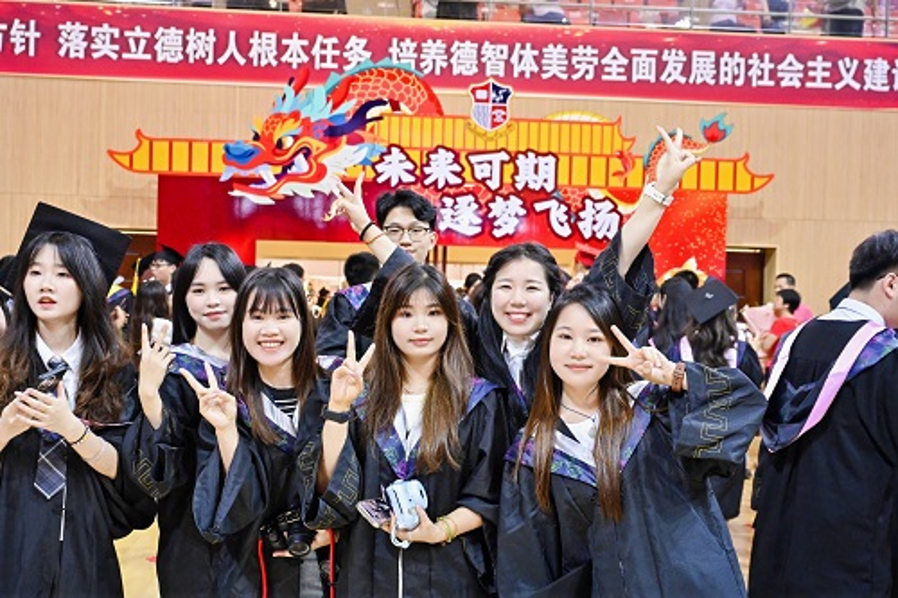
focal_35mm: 38
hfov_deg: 50.7
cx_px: 449
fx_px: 948
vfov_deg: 35.0
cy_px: 299
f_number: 5.6
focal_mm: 38
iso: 4000
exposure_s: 1/200
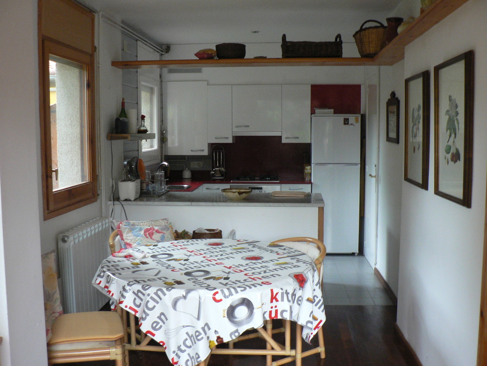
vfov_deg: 39.7
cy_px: 183
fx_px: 506
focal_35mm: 36
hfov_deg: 51.4
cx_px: 244
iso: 200
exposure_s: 1/15
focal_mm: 6
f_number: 2.8
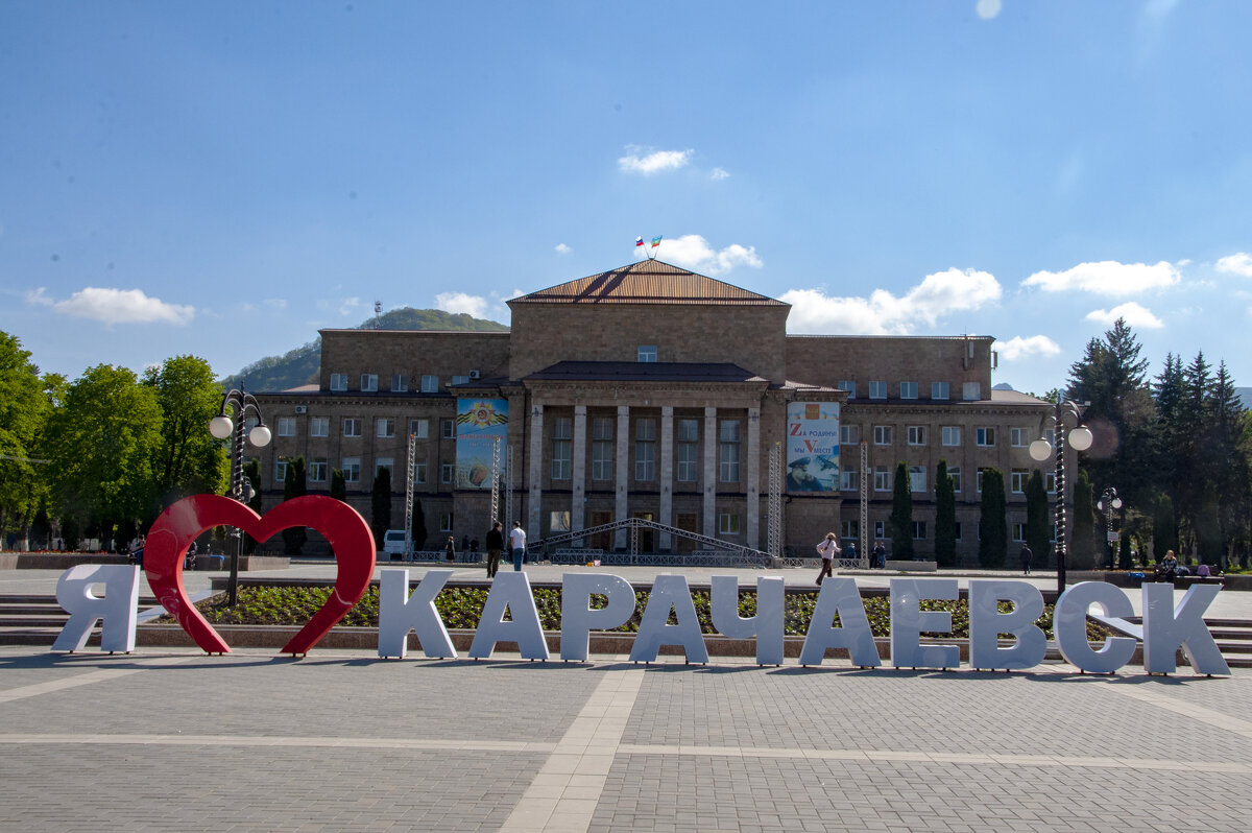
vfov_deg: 34.2
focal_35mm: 39
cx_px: 626
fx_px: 1355
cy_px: 416
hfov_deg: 49.6
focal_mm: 26
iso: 640
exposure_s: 1/200
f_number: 25
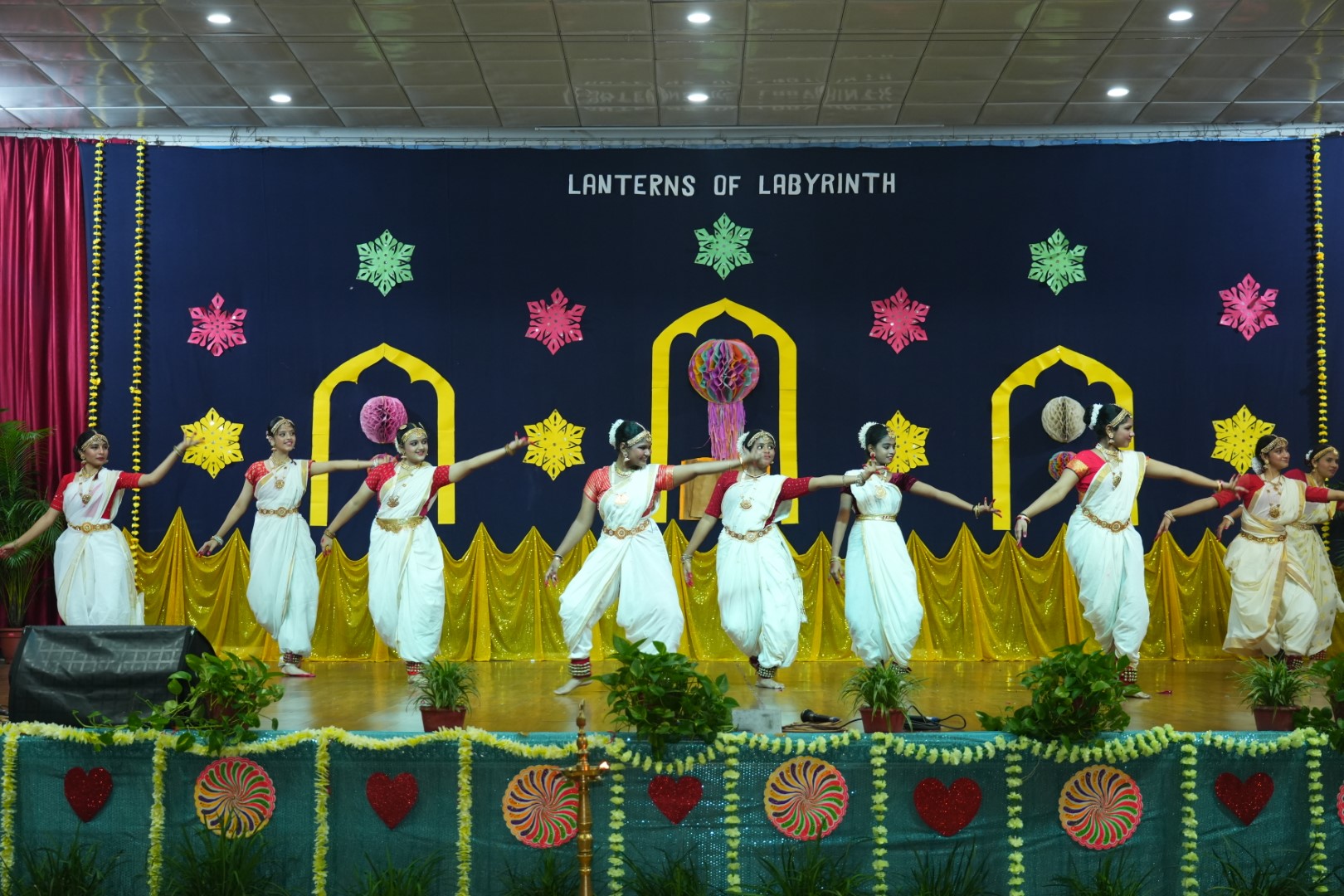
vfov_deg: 27.5
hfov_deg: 40.3
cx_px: 672
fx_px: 1829
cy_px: 448
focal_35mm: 49
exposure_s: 1/160
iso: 1600
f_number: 4
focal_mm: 49
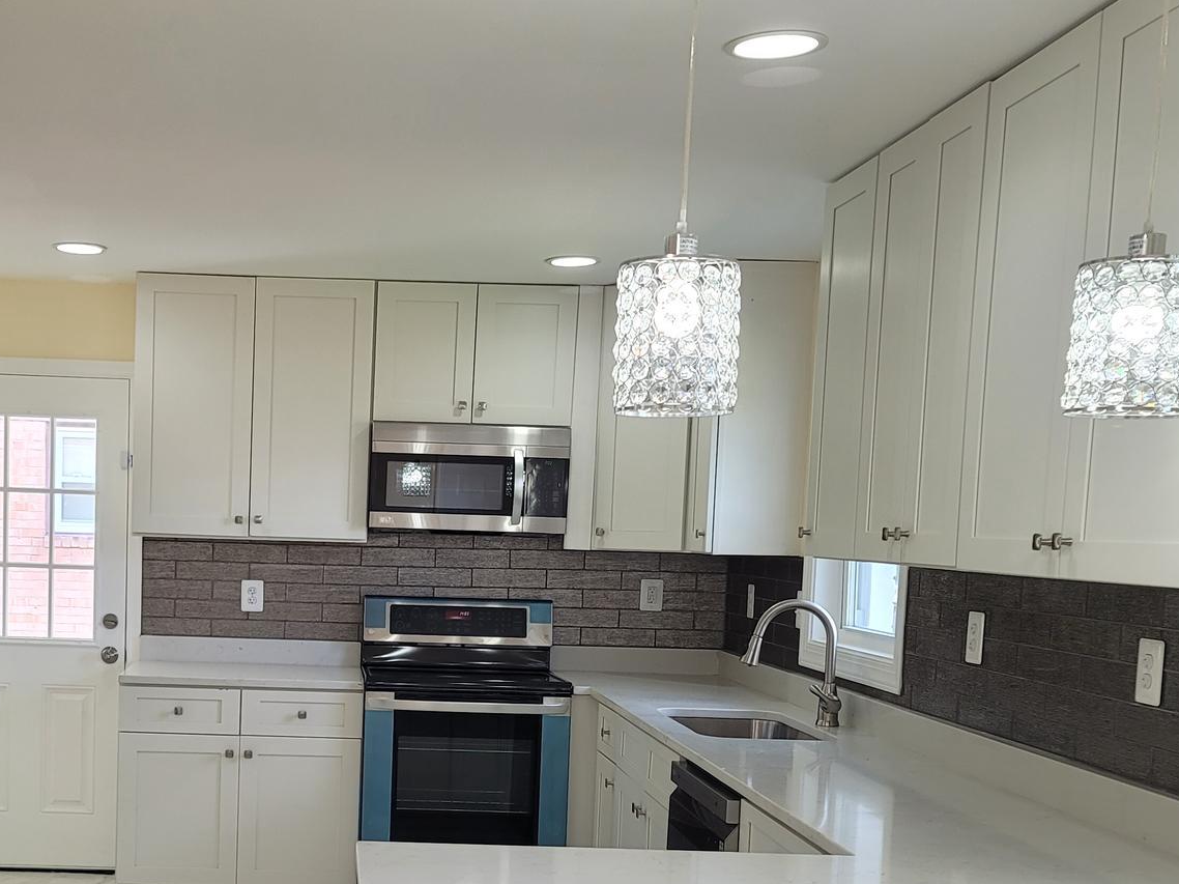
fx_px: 1532
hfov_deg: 41.0
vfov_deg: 31.6
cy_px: 661
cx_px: 315
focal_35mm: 45
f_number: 1.8
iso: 100
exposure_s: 1/119
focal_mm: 7
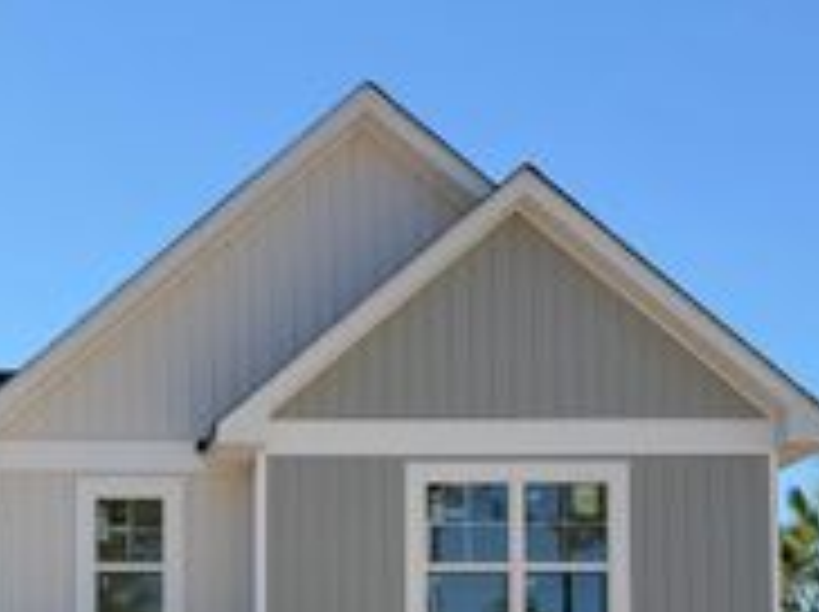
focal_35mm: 66
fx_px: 1559
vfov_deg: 20.7
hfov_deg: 28.4
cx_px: 94
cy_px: 736
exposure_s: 1/3425
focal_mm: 6.76
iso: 80
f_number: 1.78
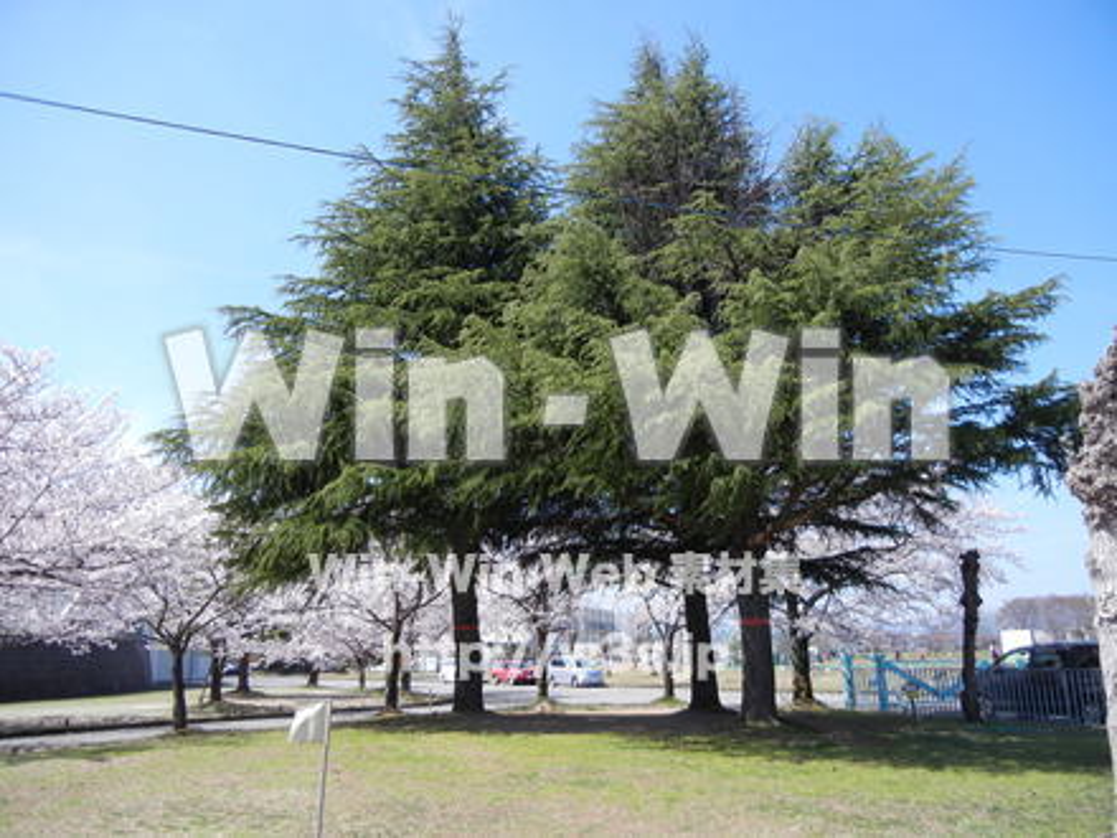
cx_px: 558
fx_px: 968
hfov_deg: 60.0
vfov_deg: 46.8
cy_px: 419
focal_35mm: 30
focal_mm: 5.4
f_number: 3.5
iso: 160
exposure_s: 1/810
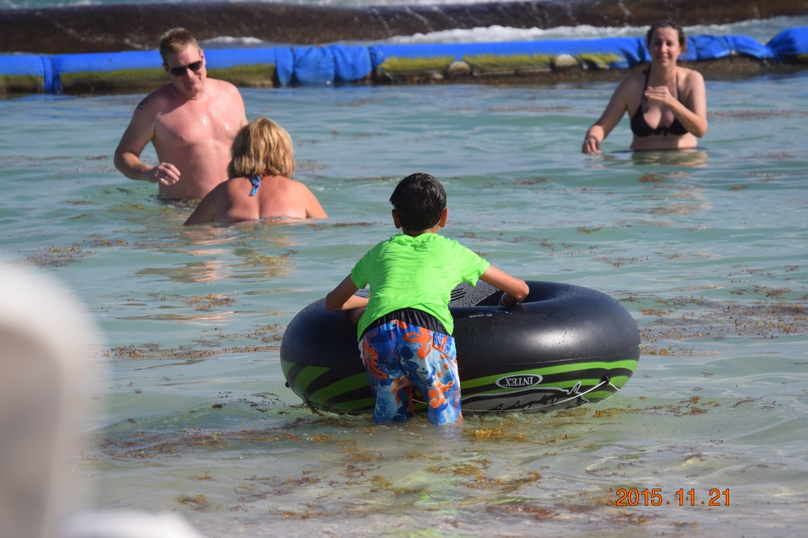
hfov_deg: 6.9
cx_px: 404
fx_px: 6731
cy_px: 269
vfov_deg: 4.6
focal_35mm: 300
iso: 400
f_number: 8
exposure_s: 1/2000
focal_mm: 200
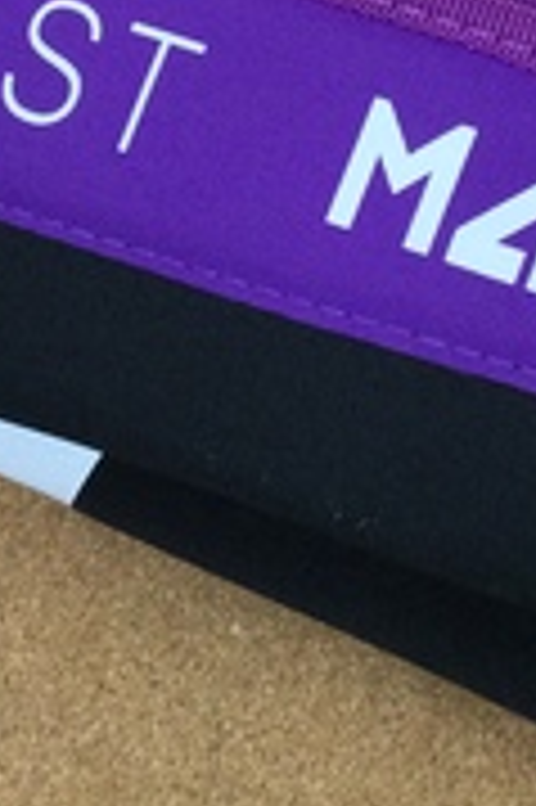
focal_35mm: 108
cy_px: 0
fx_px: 2416
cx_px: 491
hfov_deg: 12.6
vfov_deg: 18.5
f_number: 2.4
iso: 40
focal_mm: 3.3
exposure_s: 1/30
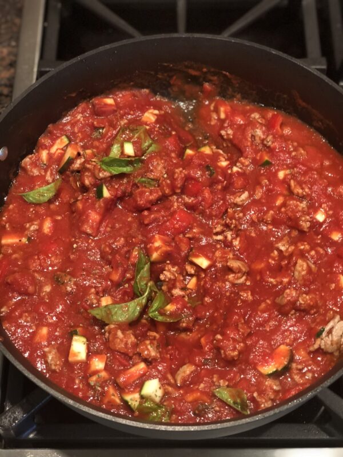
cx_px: 172
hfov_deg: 25.7
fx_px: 753
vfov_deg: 33.8
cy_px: 228
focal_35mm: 57
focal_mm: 6.6
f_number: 2.8
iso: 400
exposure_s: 1/60
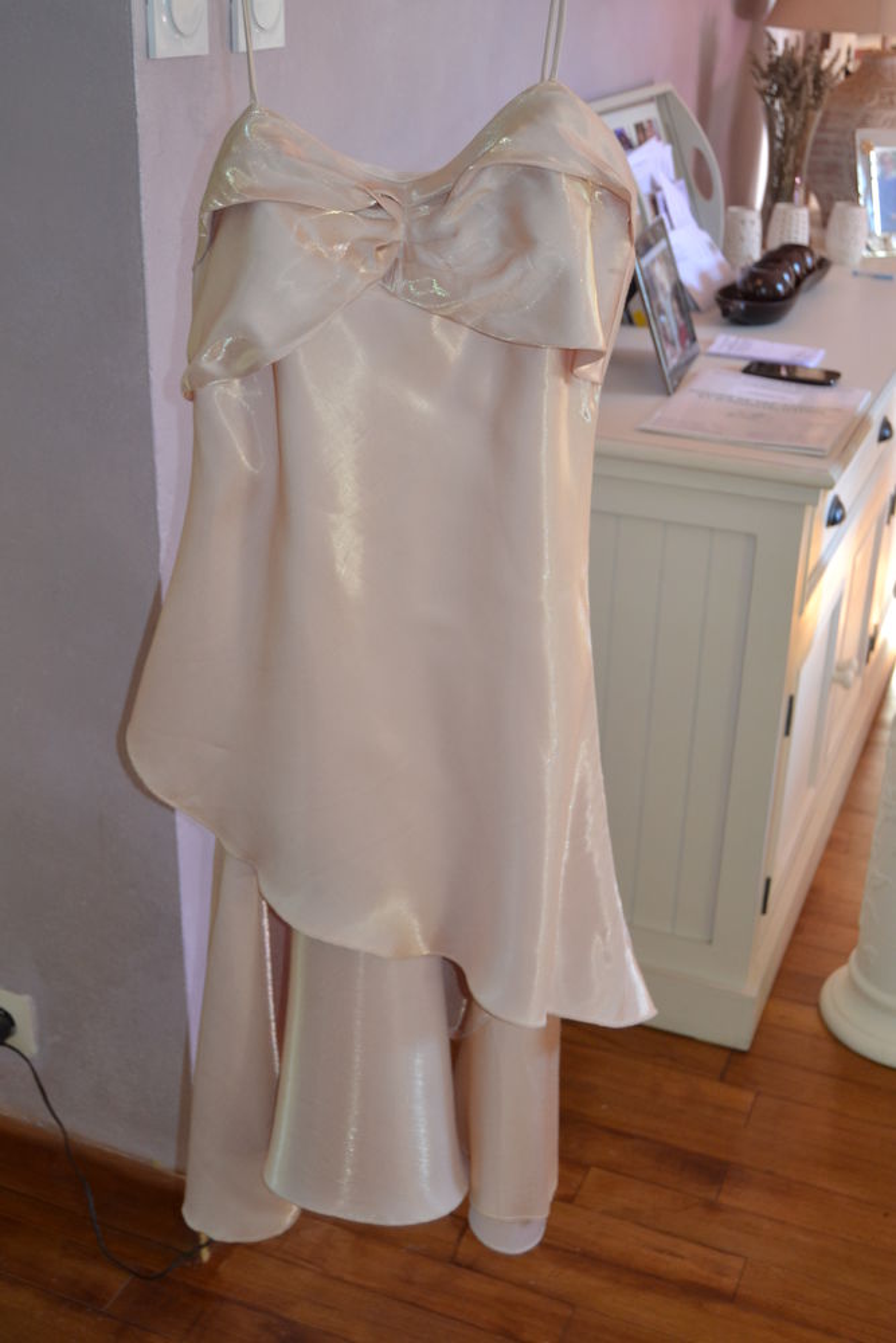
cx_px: 448
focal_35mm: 42
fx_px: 1567
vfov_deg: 46.4
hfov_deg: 31.9
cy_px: 672
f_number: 4
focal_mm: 28
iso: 900
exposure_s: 1/60
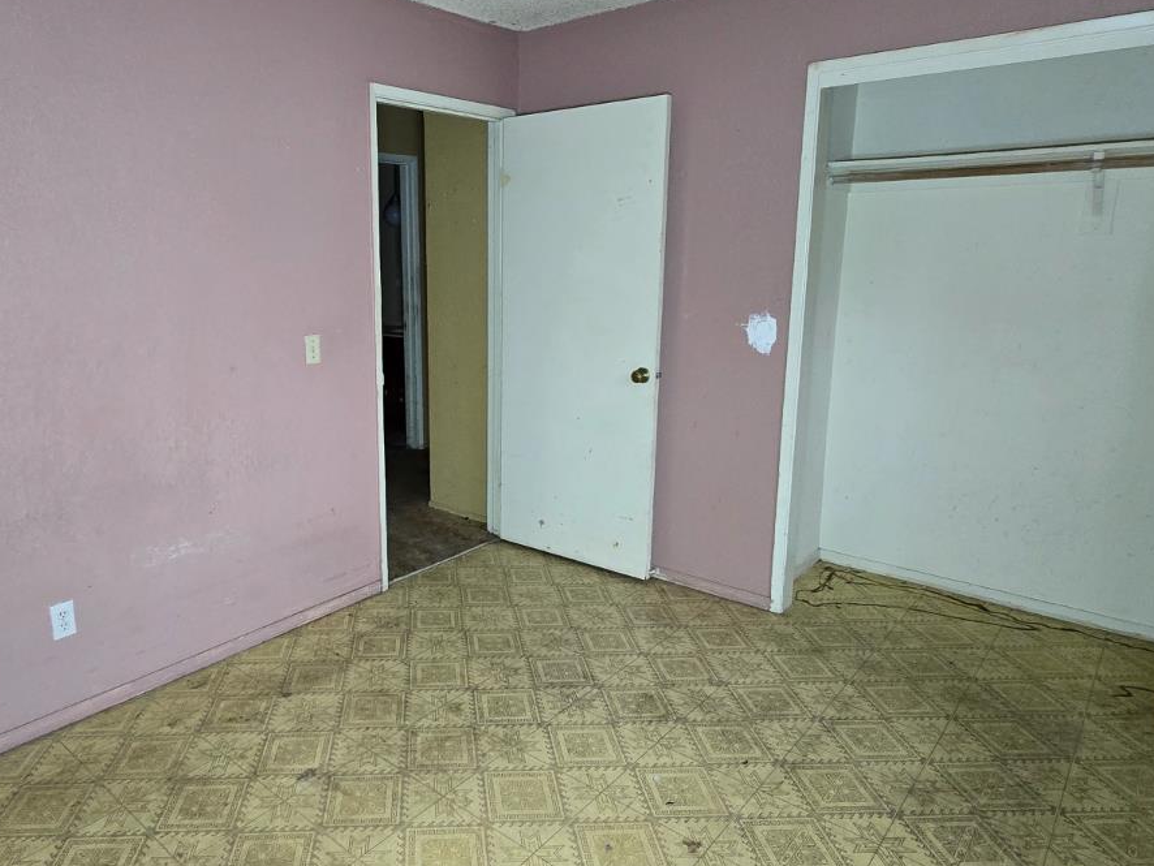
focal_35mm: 22
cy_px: 402
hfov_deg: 75.1
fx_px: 734
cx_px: 435
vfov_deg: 61.0
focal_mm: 2.2
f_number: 2.2
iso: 500
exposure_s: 1/57.3
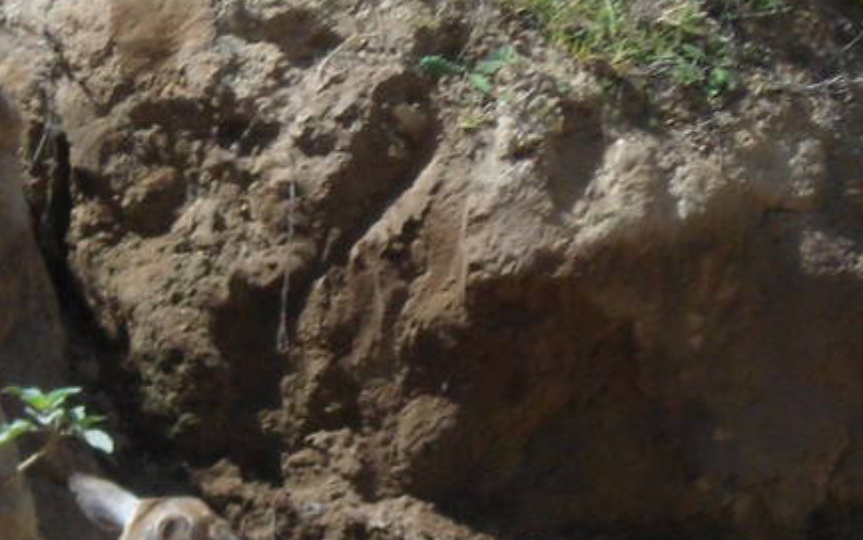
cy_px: 626
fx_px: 24893
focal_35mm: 1058
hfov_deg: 2.0
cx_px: -122
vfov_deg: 1.2
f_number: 5.9
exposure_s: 1/350
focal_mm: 46.8
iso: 80
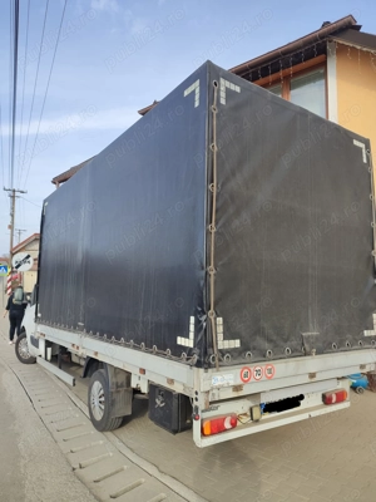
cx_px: 188
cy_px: 251
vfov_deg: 71.6
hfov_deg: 56.8
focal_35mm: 24
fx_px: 348
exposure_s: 1/355
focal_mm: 5.89
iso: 50
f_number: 1.89
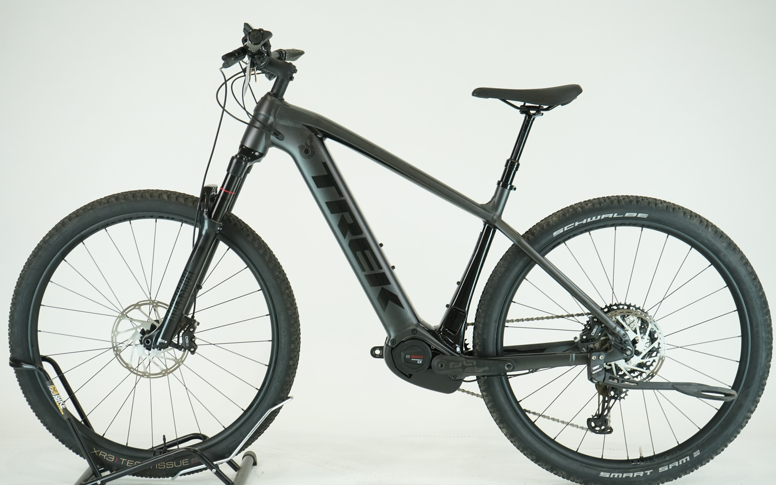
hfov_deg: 36.3
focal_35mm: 56
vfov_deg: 23.1
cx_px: 390
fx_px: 1184
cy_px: 244
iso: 1600
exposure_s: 1/200
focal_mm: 54
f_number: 6.3
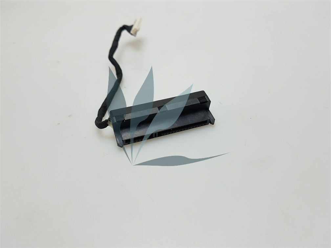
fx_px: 249
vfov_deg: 53.1
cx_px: 166
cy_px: 124
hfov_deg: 67.3
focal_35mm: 26
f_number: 1.7
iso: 40
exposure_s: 1/100
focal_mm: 4.2
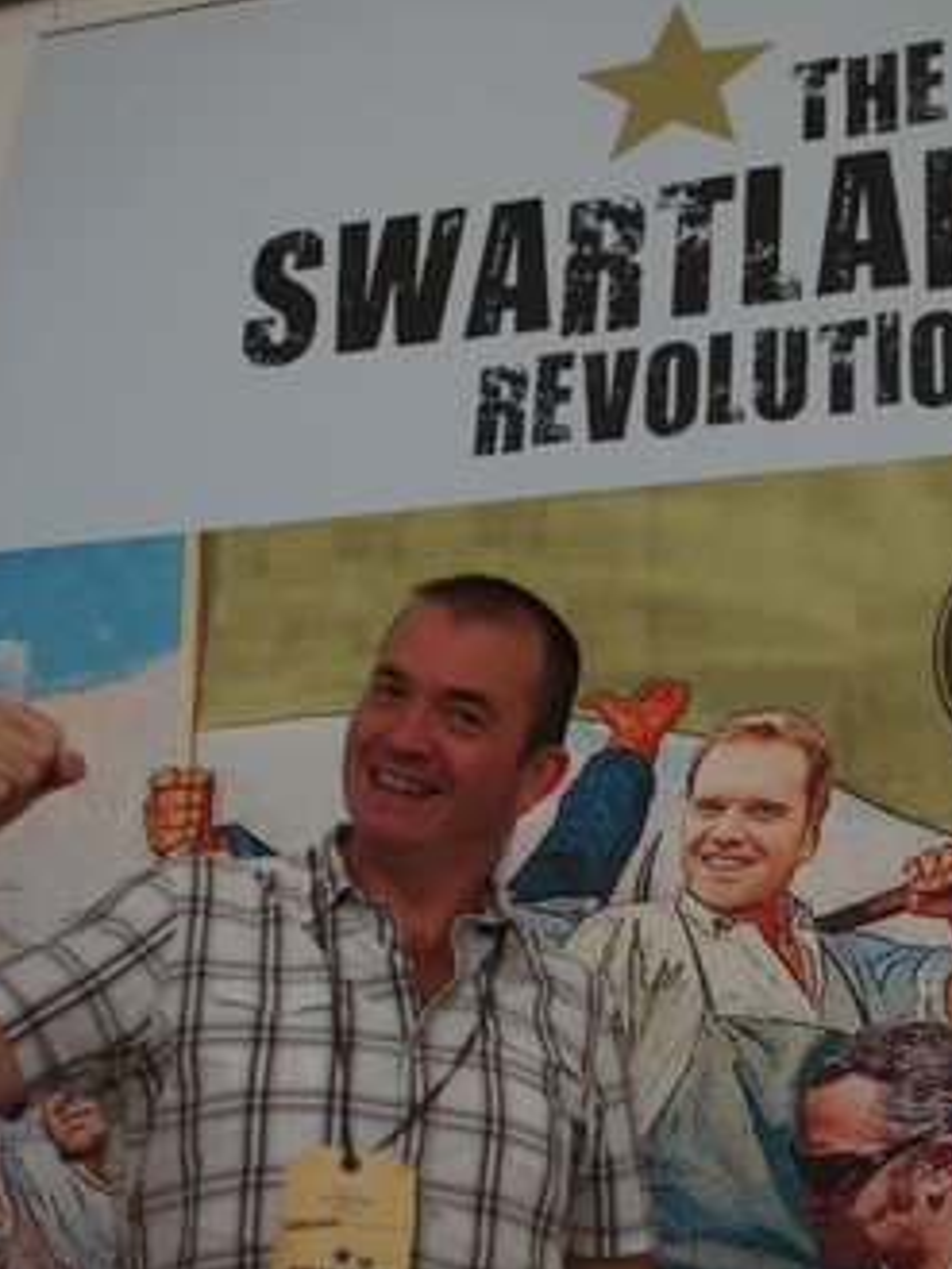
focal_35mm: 57
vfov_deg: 33.8
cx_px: 617
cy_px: 636
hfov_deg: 25.6
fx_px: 2089
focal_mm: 26
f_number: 4
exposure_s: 1/60
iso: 400
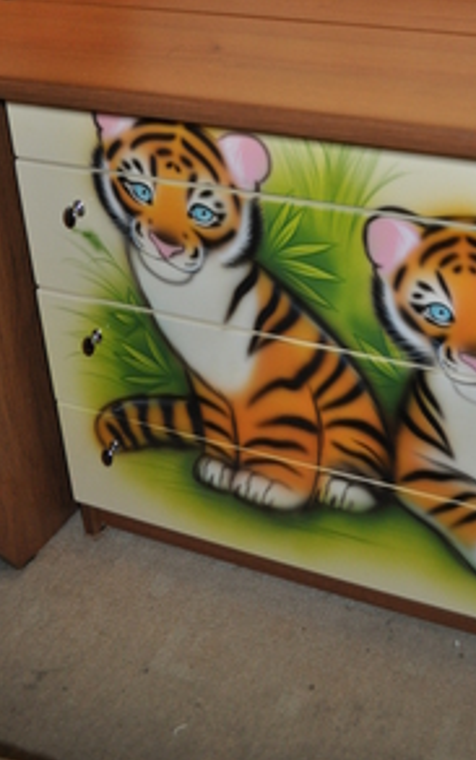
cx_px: 342
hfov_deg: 27.2
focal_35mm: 47
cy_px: 182
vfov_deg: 41.3
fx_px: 974
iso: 800
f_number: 3.8
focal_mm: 20
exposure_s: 1/60
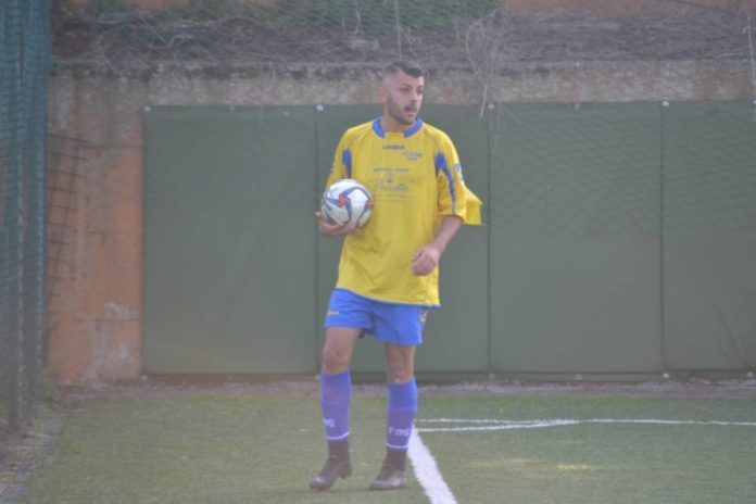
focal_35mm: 262
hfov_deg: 7.8
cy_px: 252
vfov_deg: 5.2
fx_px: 5512
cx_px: 378
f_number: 5.3
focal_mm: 175
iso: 560
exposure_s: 1/500
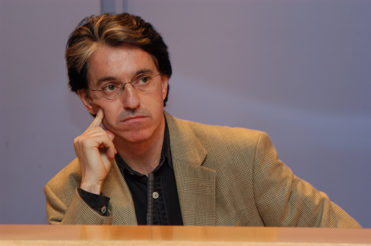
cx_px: 186
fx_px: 1514
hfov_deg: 14.0
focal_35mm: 147
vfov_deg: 9.3
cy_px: 123
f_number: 5.6
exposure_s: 1/25
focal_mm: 98
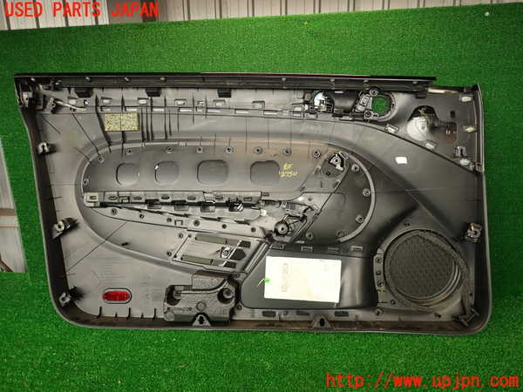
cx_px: 262
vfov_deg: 54.9
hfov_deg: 69.4
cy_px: 196
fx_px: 378
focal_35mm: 25
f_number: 2
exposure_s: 1/60
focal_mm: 4.5
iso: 160
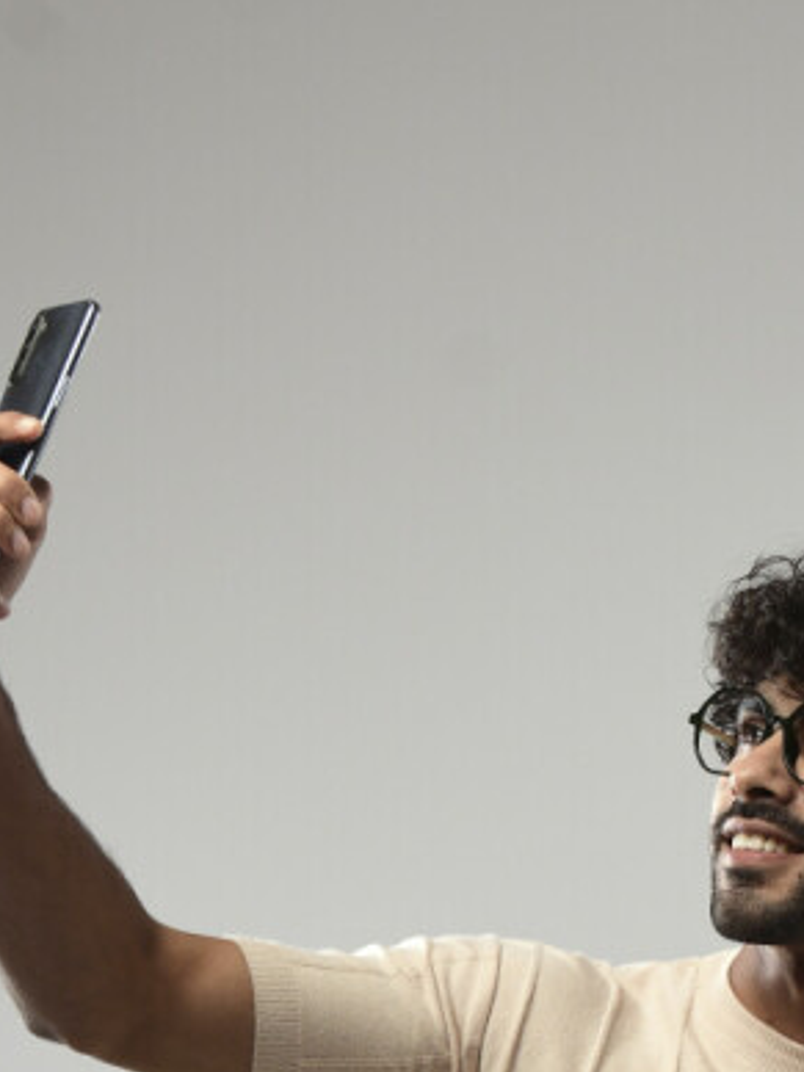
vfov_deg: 15.9
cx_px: 544
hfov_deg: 13.1
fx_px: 3499
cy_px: 1630
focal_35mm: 113
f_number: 5.6
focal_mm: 38
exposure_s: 1/125
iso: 400
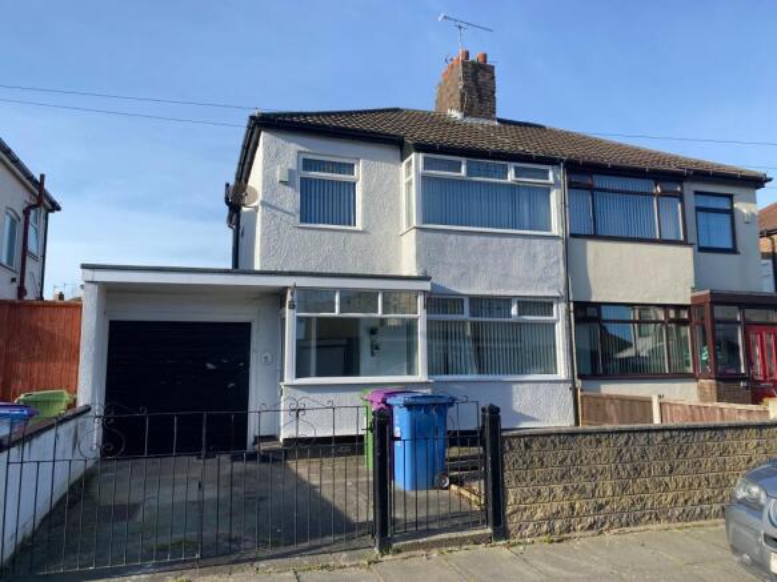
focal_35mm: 26
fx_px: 583
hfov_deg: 67.3
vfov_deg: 53.0
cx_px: 388
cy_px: 291
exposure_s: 1/1838
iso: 32
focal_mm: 4.25
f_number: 1.8
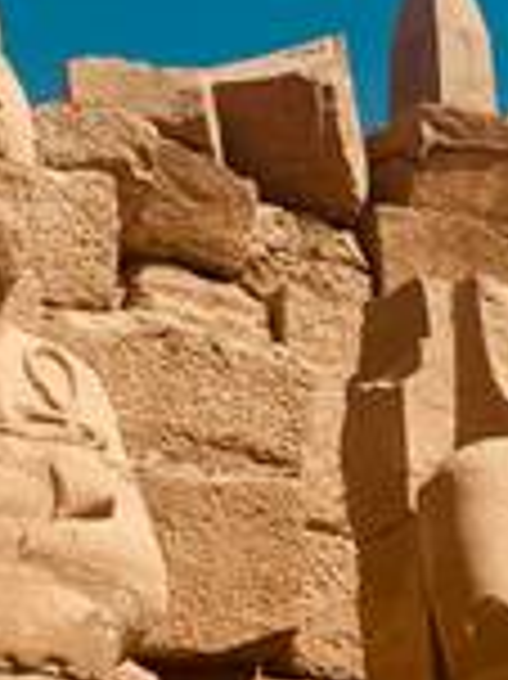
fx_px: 1999
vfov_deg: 18.2
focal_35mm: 102
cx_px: -162
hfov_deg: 13.9
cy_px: 842
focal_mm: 6.76
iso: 80
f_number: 1.78
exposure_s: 1/7937
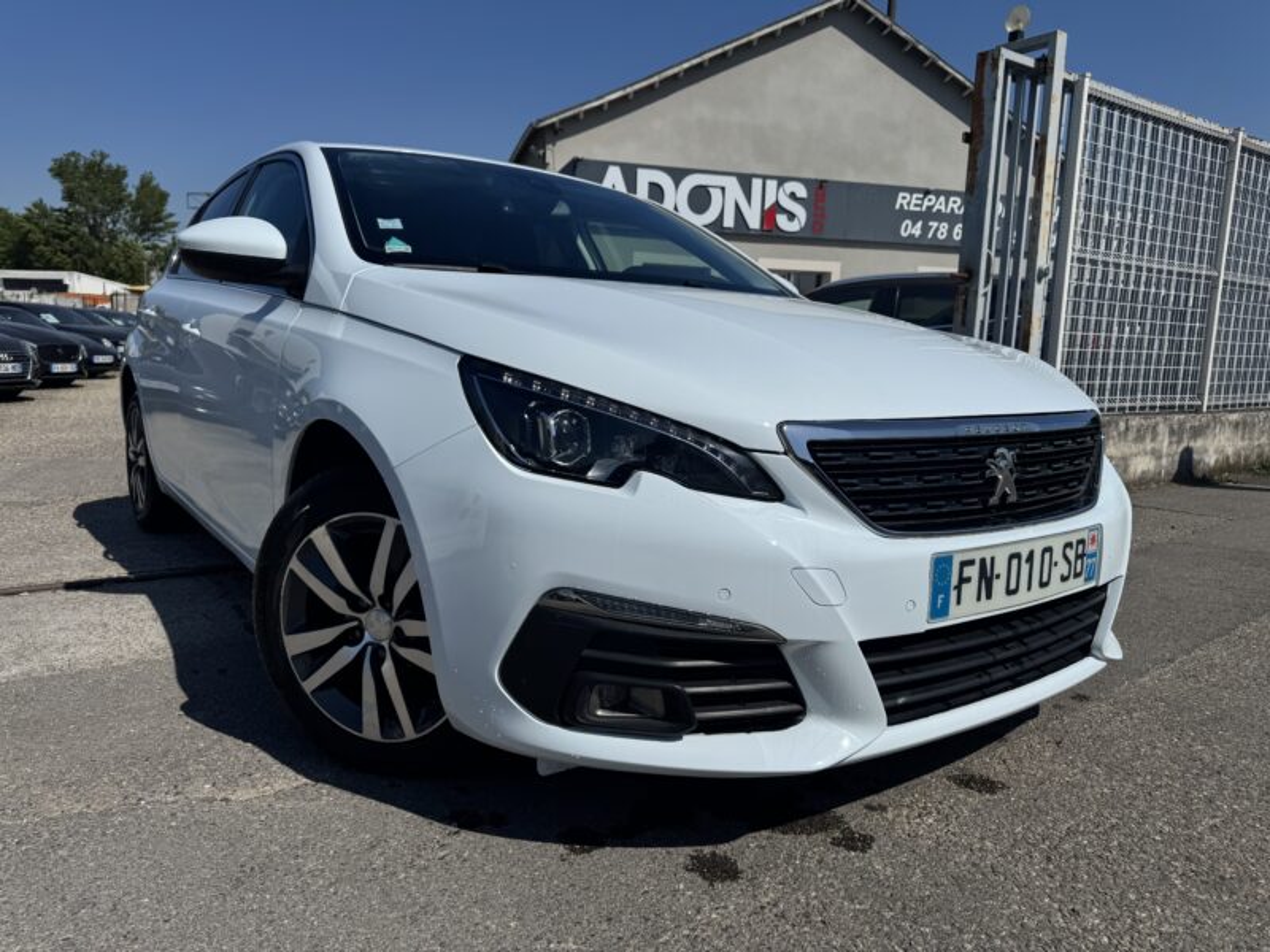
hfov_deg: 71.6
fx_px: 881
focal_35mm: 24
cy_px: 476
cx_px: 635
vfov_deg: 56.8
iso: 80
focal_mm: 6.76
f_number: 1.78
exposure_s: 1/12346
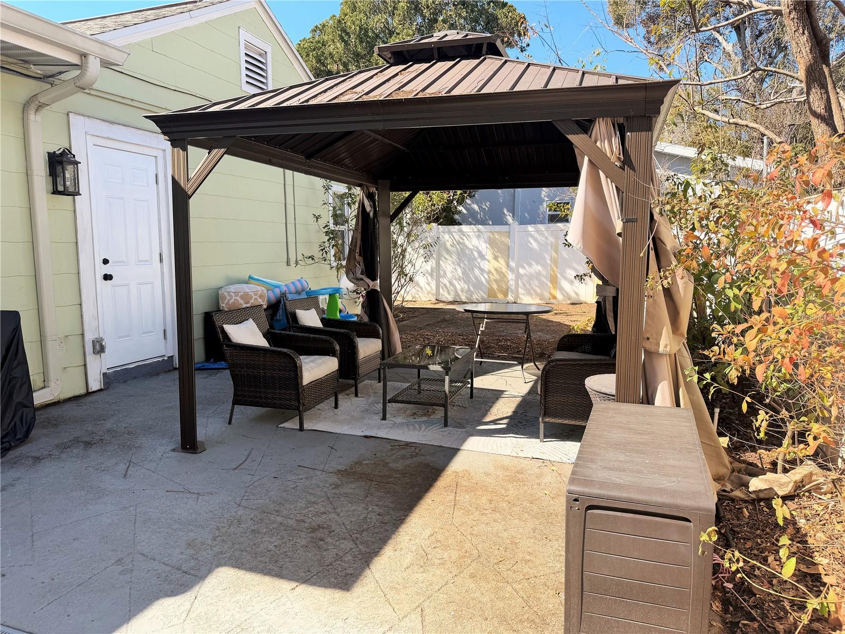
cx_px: 422
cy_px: 317
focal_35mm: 24
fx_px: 586
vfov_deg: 56.8
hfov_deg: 71.6
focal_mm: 6.76
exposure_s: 1/1553
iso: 80
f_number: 1.78
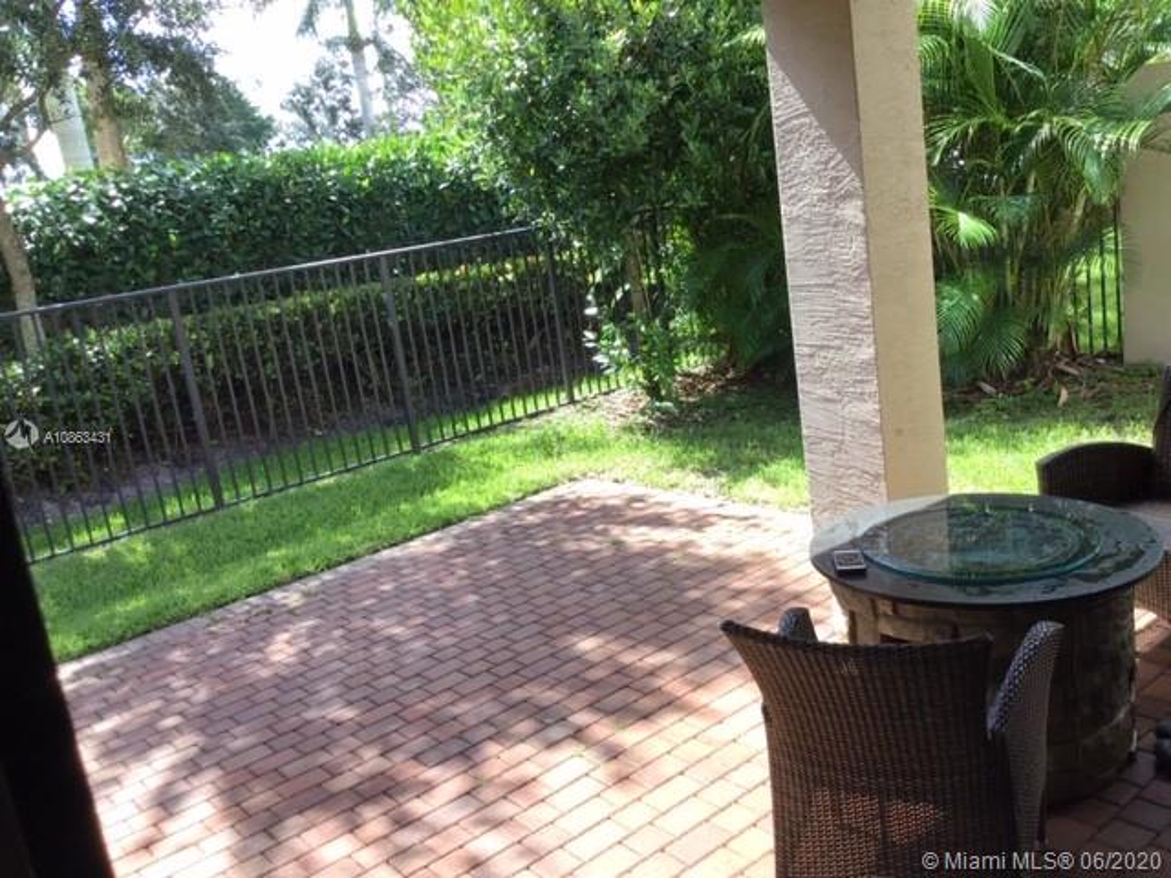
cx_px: 586
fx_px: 1049
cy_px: 439
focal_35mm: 31
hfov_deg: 58.4
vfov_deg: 45.4
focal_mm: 3.3
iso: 25
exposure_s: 1/150
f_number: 2.4
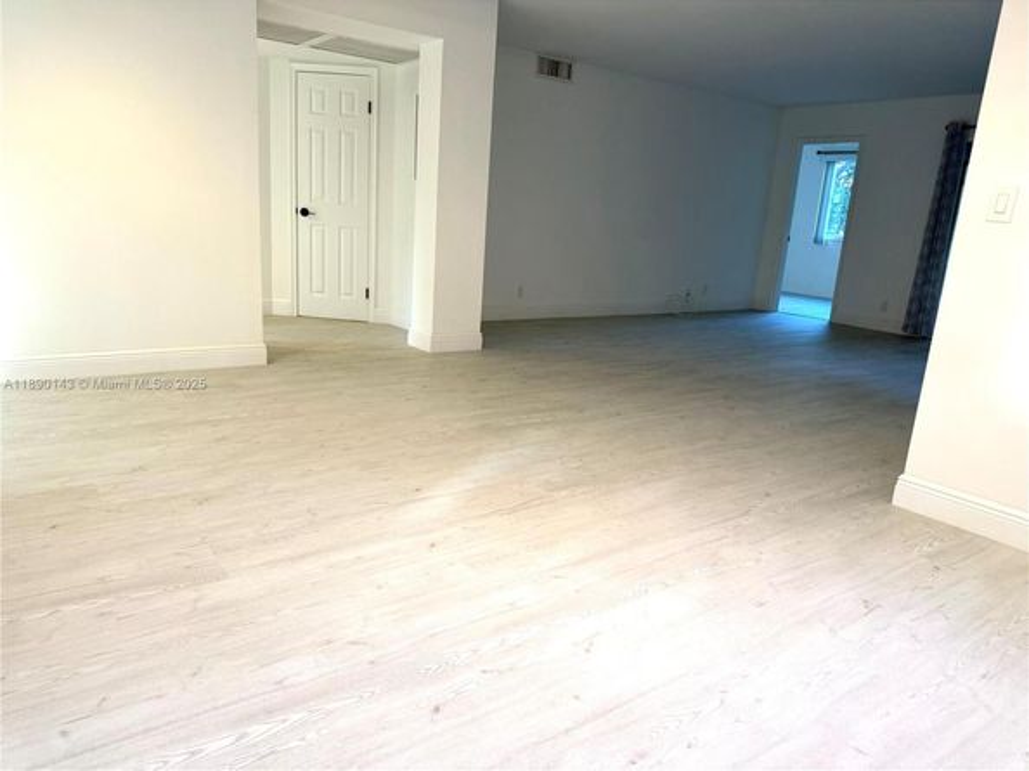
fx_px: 713
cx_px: 514
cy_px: 386
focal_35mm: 24
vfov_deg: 56.8
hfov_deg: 71.6
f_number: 1.78
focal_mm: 6.76
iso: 125
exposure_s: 1/120
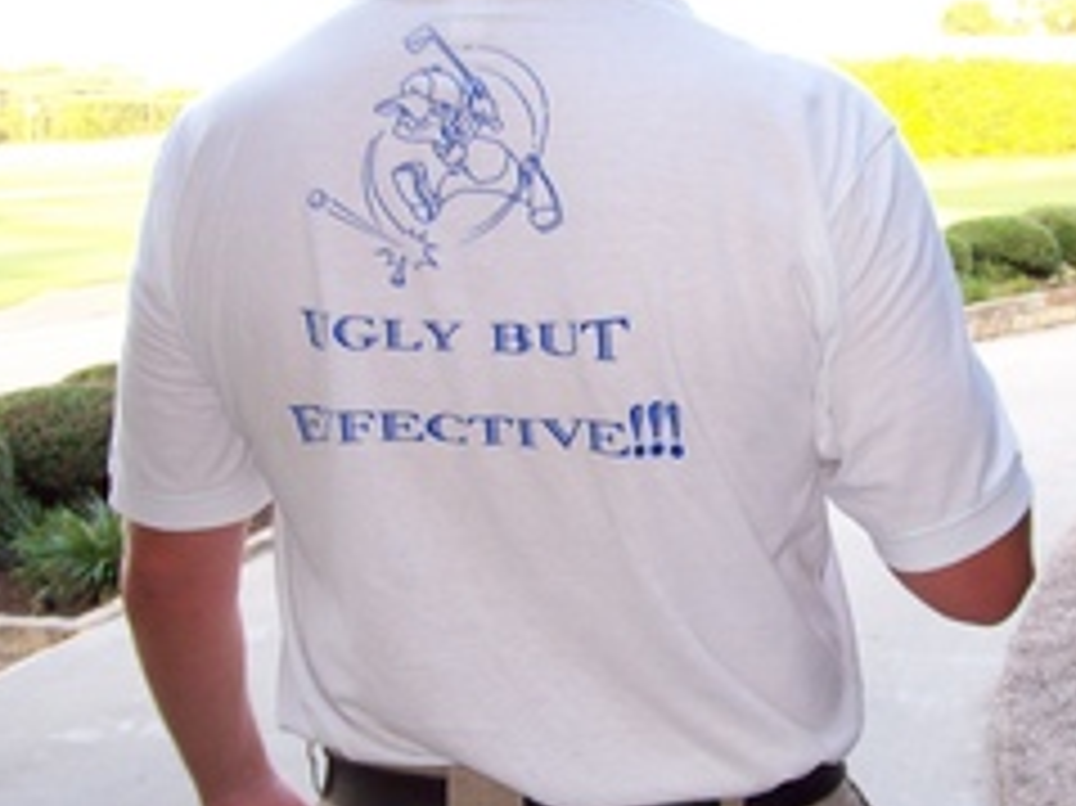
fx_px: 1833
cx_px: 637
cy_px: 426
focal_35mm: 59
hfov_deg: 32.6
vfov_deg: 24.8
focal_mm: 6
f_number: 2.7
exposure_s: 1/64
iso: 80
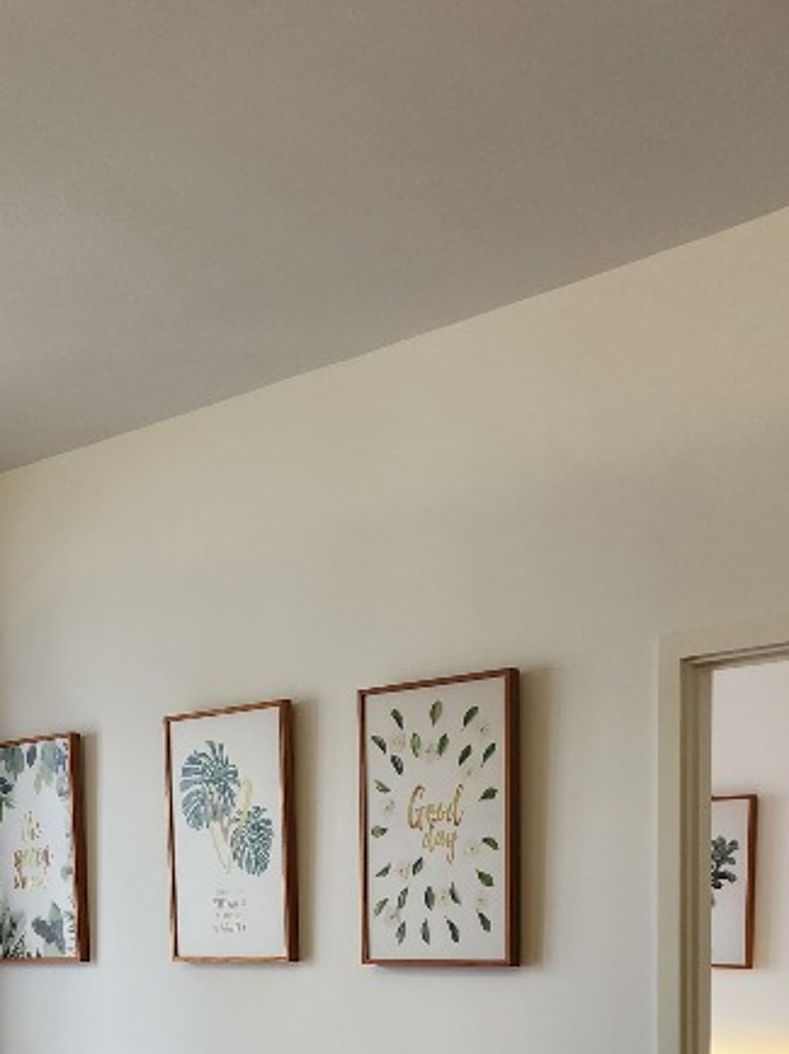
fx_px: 1612
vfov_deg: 34.1
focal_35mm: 53
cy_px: 964
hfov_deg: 27.4
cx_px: 323
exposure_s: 1/180
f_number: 1.8
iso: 125
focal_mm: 6.4
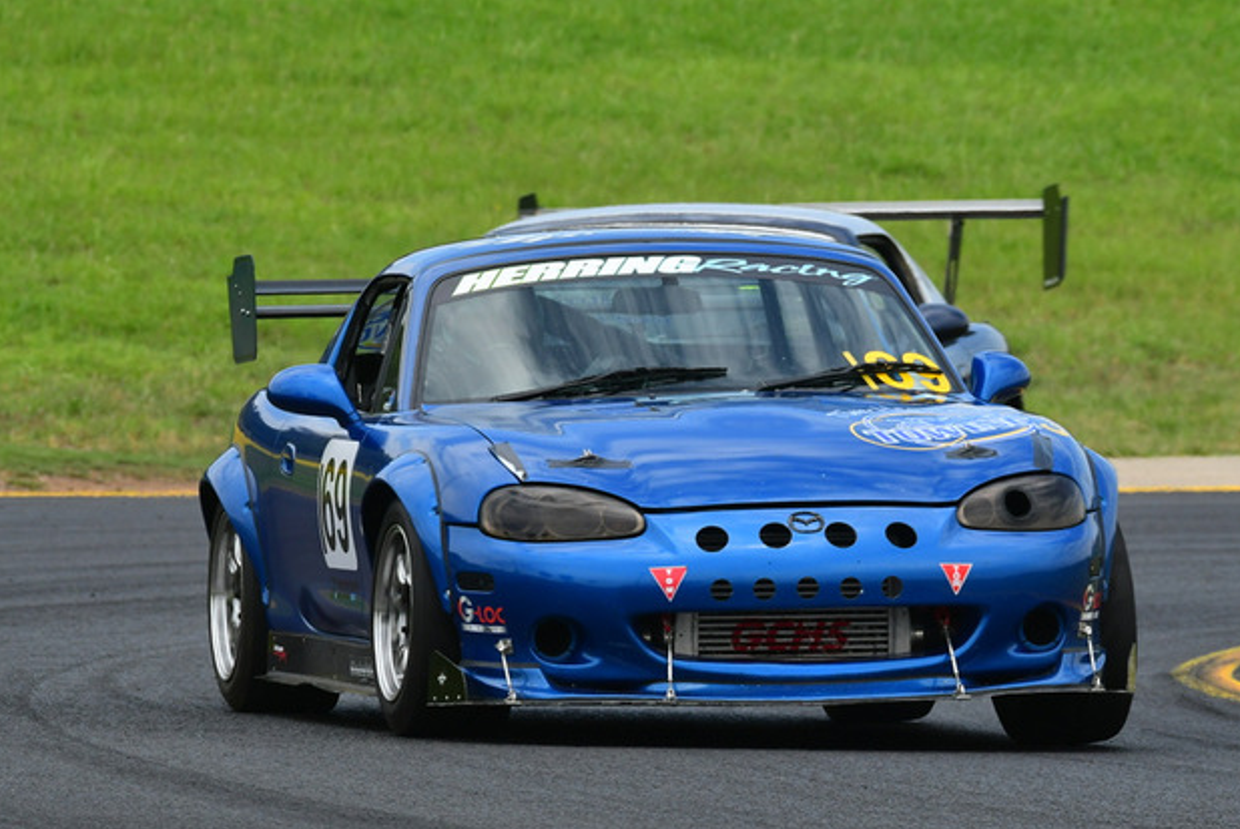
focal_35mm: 718
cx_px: 783
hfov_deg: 2.9
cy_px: 438
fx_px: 24748
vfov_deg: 1.9
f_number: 11
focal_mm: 370
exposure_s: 1/640
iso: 640
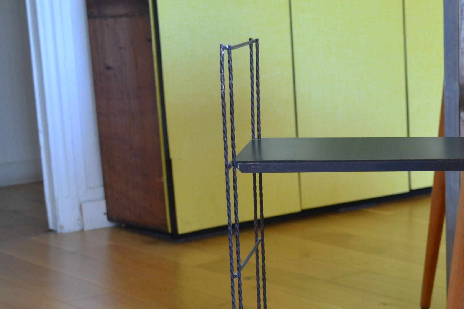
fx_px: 1083
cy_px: 292
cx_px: 390
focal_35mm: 84
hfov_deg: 23.7
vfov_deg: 16.0
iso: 400
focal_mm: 26
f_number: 4.2
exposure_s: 1/20
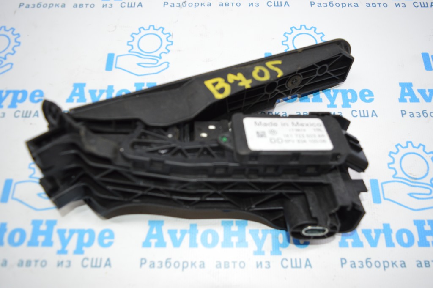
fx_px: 361
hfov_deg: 62.0
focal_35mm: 30
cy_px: 144
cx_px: 216
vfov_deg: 43.5
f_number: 4
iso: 400
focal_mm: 20
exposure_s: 1/60
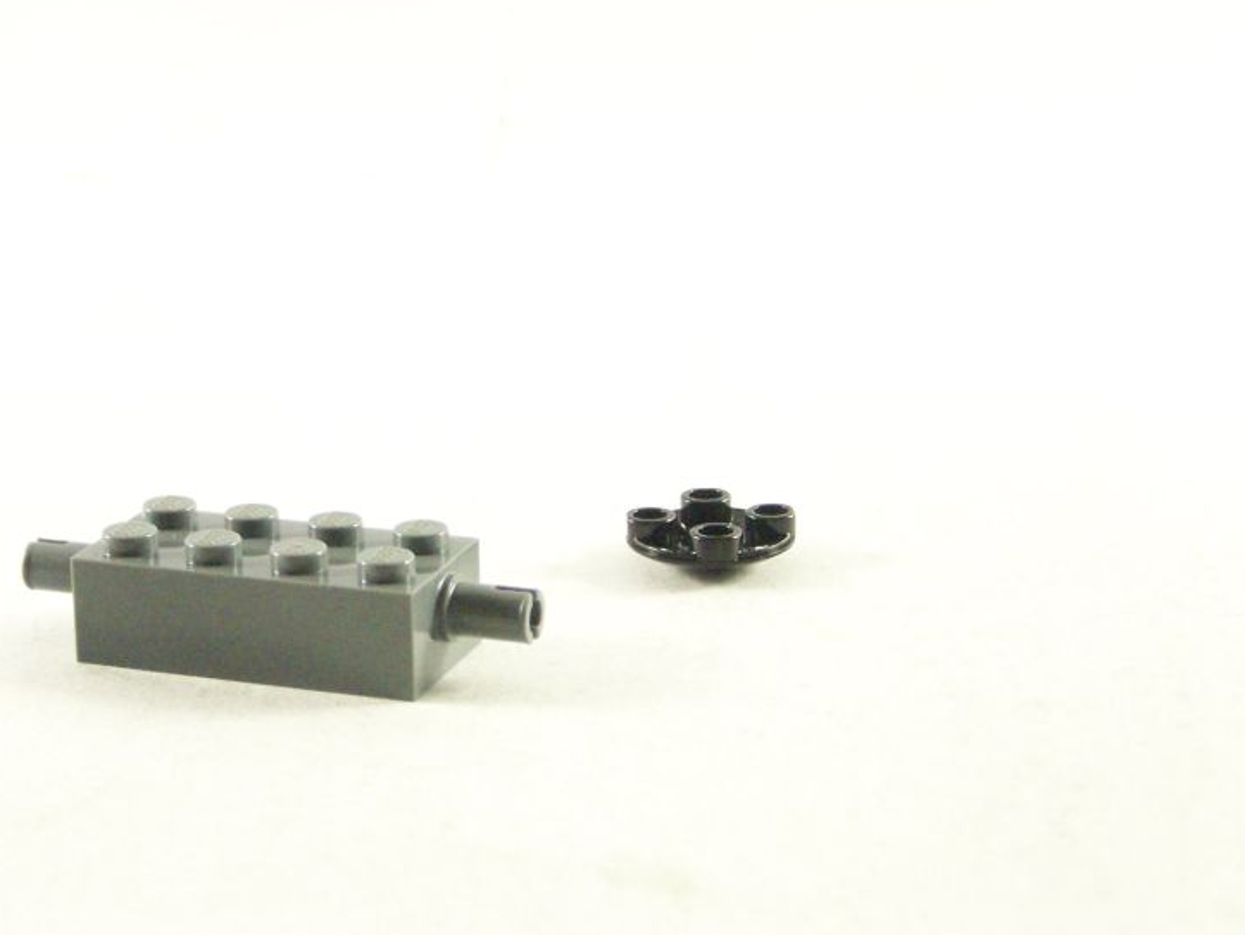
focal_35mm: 95
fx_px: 3418
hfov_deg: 20.6
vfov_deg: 15.6
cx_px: 500
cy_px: 421
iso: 400
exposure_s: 1/60
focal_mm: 11.1
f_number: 3.2
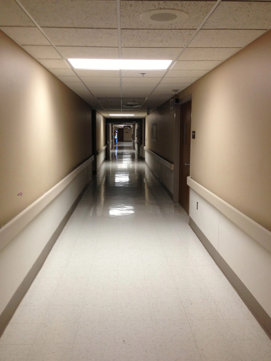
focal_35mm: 36
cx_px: 131
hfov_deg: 39.7
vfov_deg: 51.3
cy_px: 173
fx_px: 376
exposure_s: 1/20
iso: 100
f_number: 2.4
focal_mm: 4.13
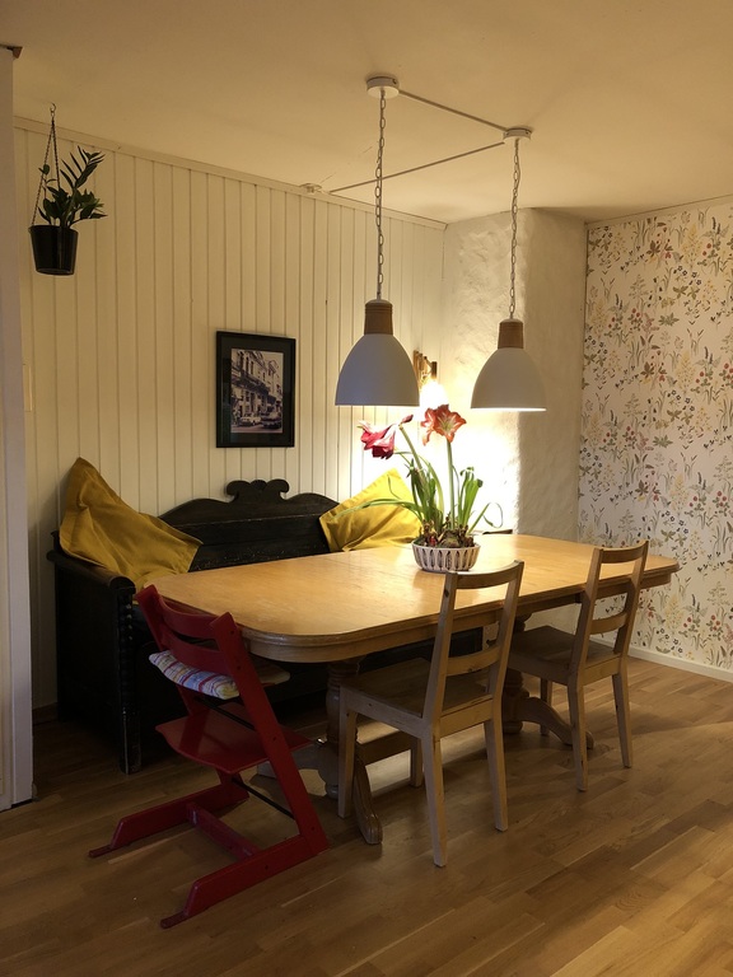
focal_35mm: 28
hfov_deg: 49.7
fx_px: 791
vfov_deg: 63.4
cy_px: 488
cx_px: 366
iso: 80
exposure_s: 1/17
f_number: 1.8
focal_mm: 3.99
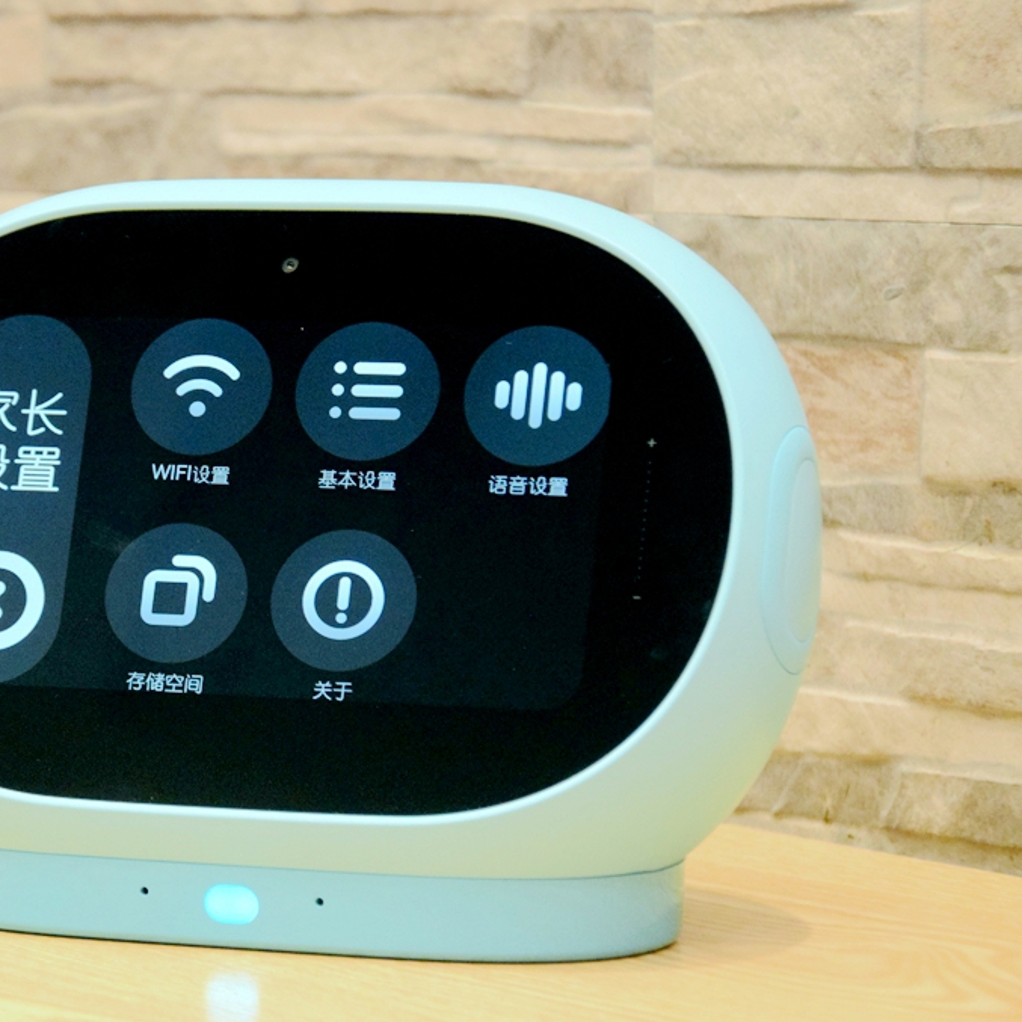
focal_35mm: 145
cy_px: 509
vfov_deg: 12.1
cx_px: 254
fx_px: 4831
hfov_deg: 12.0
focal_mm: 75
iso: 4500
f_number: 5.3
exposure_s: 1/60
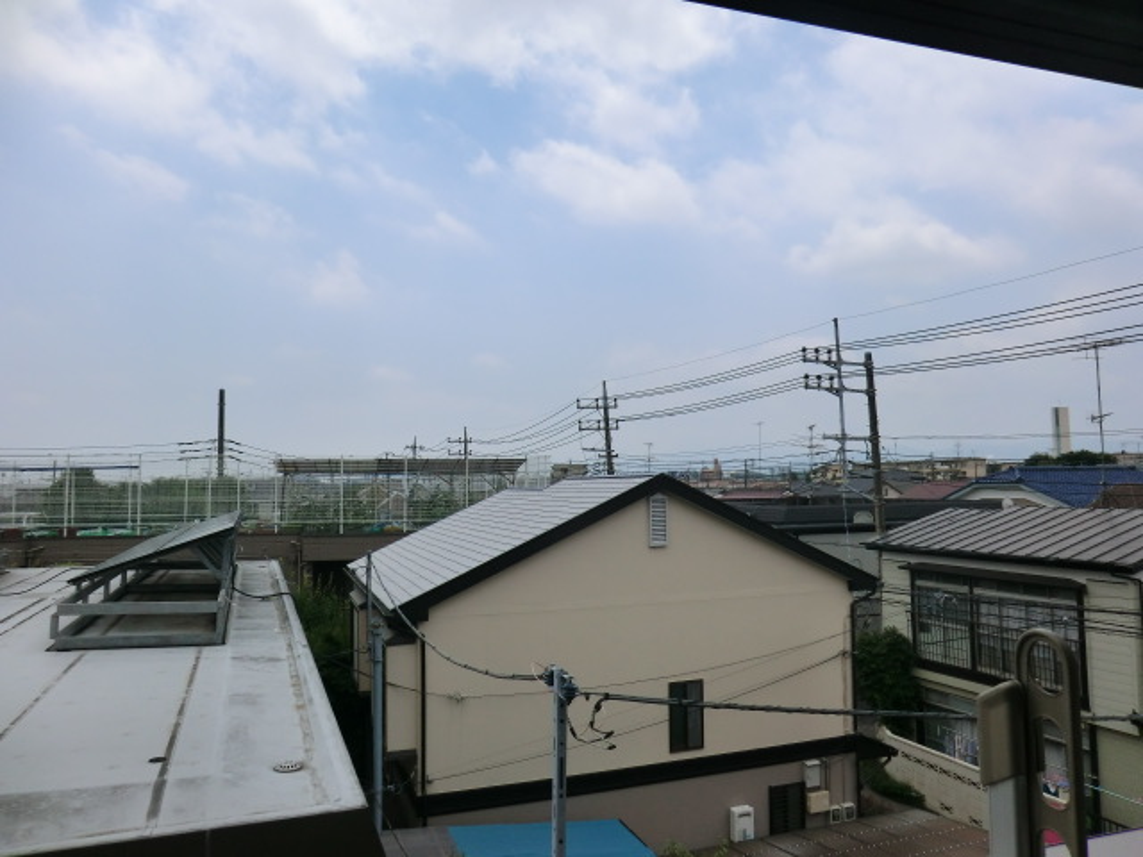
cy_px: 428
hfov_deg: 71.6
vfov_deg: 56.8
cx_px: 572
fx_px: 792
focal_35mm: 24
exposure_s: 1/500
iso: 80
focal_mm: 4.3
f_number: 7.5
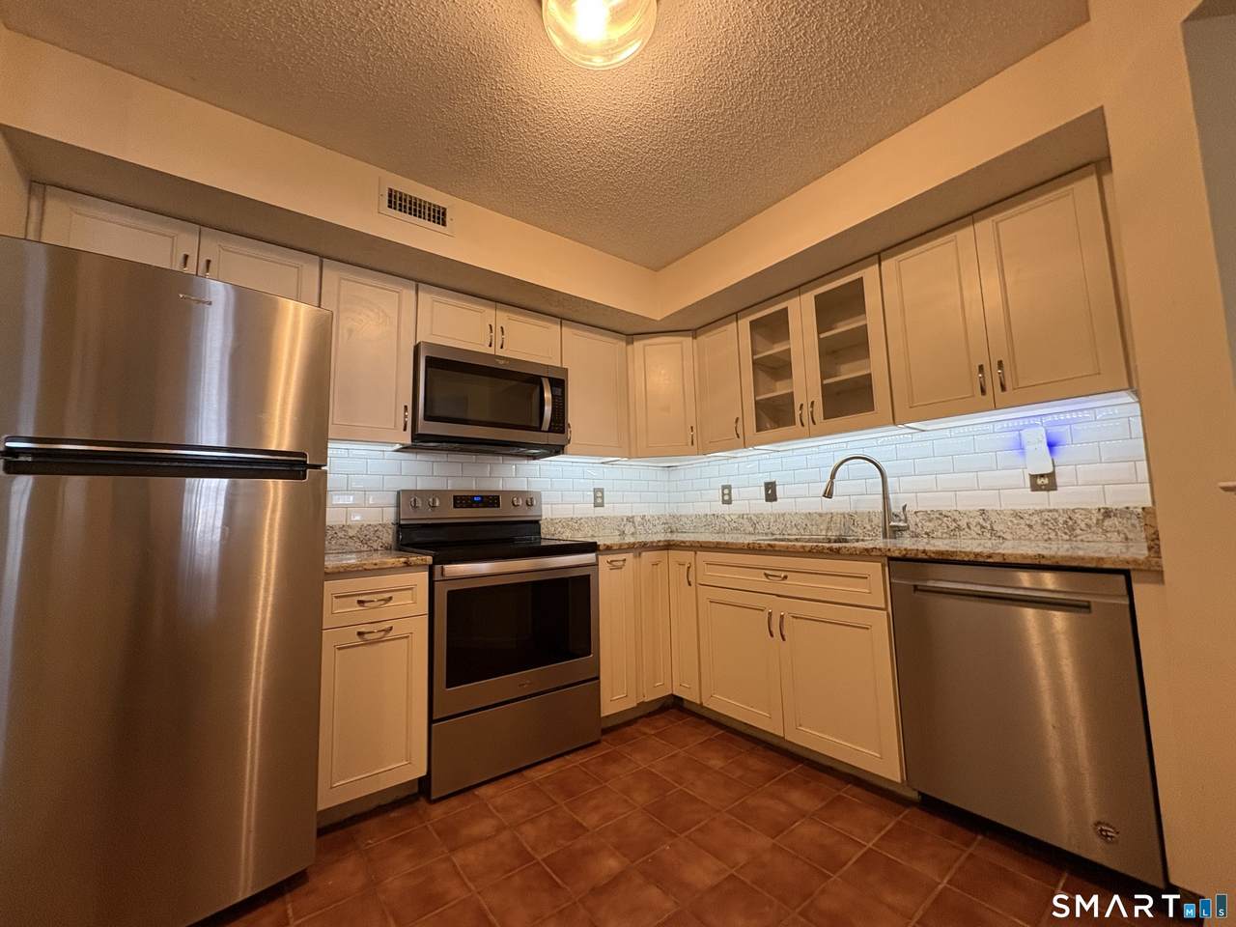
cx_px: 618
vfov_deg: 85.7
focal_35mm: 14
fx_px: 500
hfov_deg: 102.1
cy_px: 464
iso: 250
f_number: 2.2
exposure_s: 1/55
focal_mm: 2.22
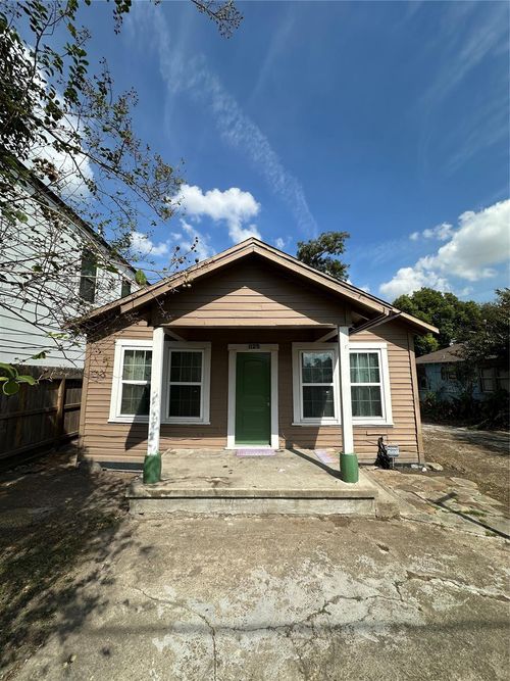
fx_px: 275
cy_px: 340
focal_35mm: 14
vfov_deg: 102.1
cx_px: 255
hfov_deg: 85.7
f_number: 2.2
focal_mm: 2.22
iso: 50
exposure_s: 1/2257
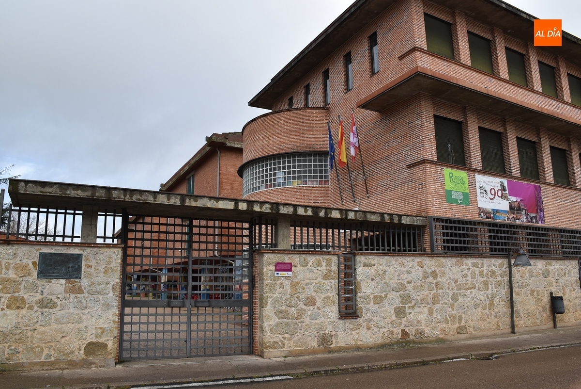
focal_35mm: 27
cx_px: 290
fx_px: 436
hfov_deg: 67.3
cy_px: 194
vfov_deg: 48.0
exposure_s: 1/320
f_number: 9
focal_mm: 18
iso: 200
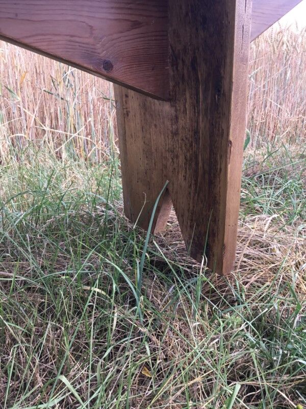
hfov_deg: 45.4
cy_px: 204
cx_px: 153
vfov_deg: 58.4
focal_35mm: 31
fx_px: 365
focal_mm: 3.3
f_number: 2.4
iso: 25
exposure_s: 1/138
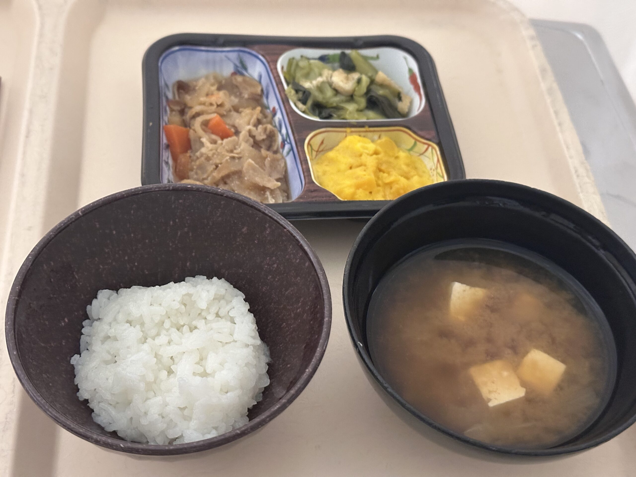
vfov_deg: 30.3
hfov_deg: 39.7
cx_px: 318
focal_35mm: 48
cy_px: 238
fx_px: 882
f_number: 1.78
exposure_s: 1/30
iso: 640
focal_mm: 6.86
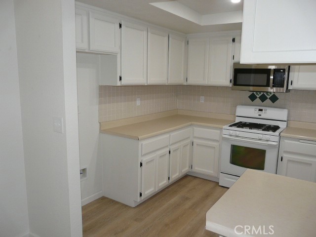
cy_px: 118
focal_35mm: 28
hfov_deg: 63.4
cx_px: 158
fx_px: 256
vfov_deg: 49.7
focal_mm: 4.6
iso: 100
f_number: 2.8
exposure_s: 1/30
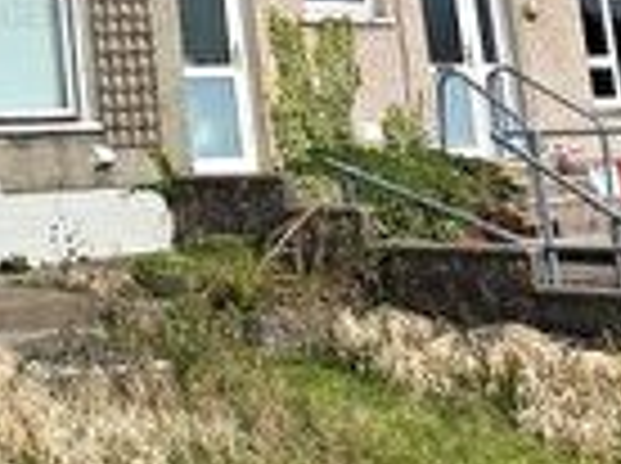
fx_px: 1182
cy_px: -43
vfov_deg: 21.1
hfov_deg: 24.0
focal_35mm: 66
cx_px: -279
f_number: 2.2
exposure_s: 1/3333
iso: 50
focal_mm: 2.2
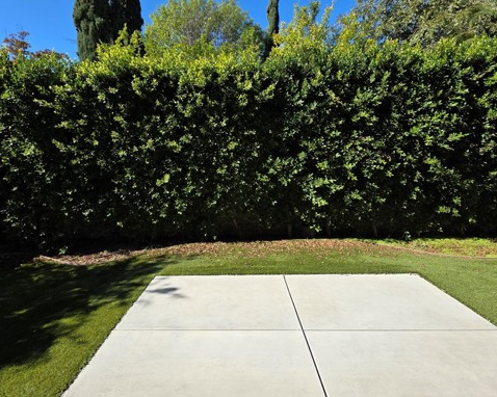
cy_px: 181
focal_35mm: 17
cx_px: 239
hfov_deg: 89.6
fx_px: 250
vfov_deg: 76.8
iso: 40
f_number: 1.9
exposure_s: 1/1336
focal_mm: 2.2
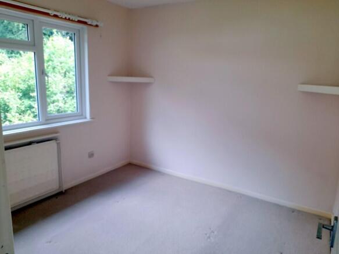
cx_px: 170
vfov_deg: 54.9
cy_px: 127
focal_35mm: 25
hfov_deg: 69.4
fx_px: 245
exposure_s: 1/60
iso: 40
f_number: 2
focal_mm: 4.6
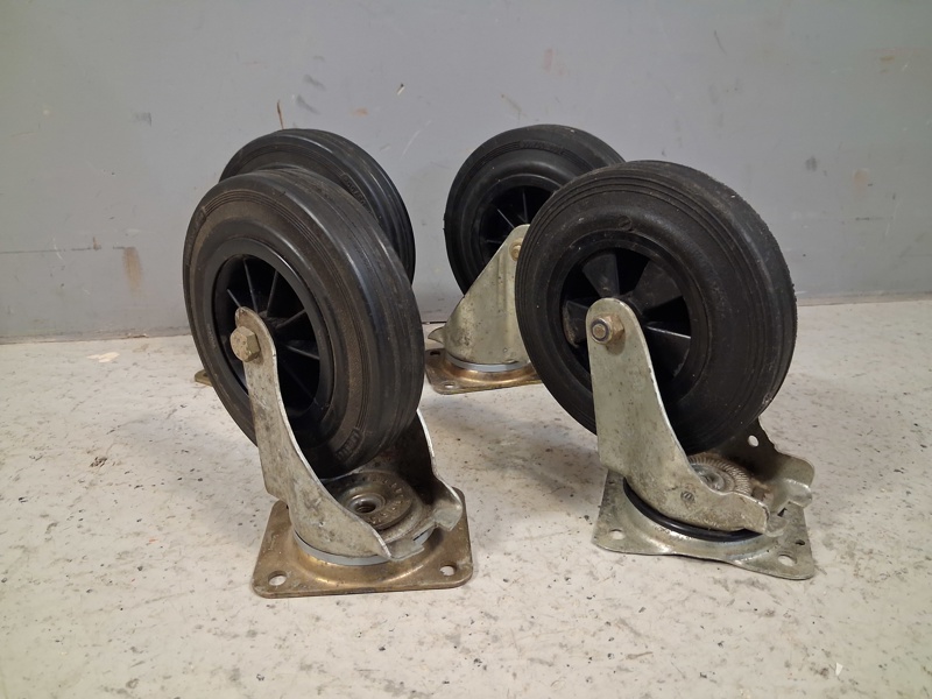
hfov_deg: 65.3
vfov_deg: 51.4
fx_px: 727
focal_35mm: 27
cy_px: 350
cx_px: 466
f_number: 1.8
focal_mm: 4
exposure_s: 1/25
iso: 500
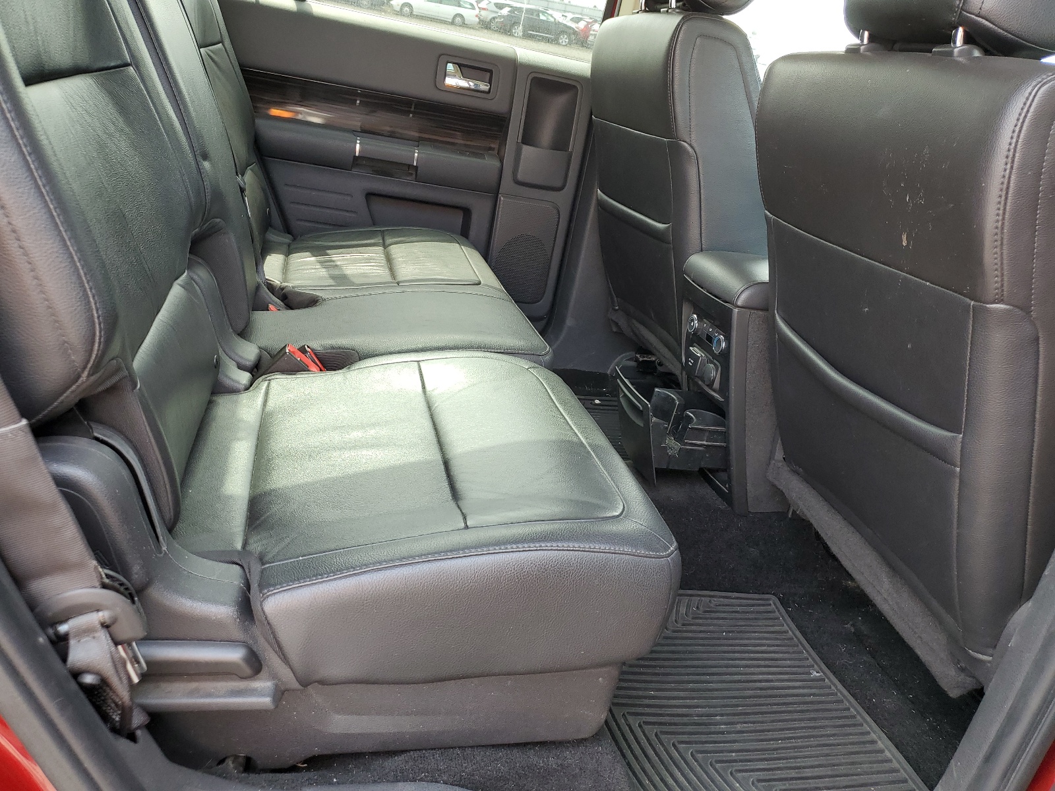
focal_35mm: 26
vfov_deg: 53.1
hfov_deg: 67.3
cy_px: 396
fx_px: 792
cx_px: 528
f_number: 1.5
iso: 50
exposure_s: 1/152
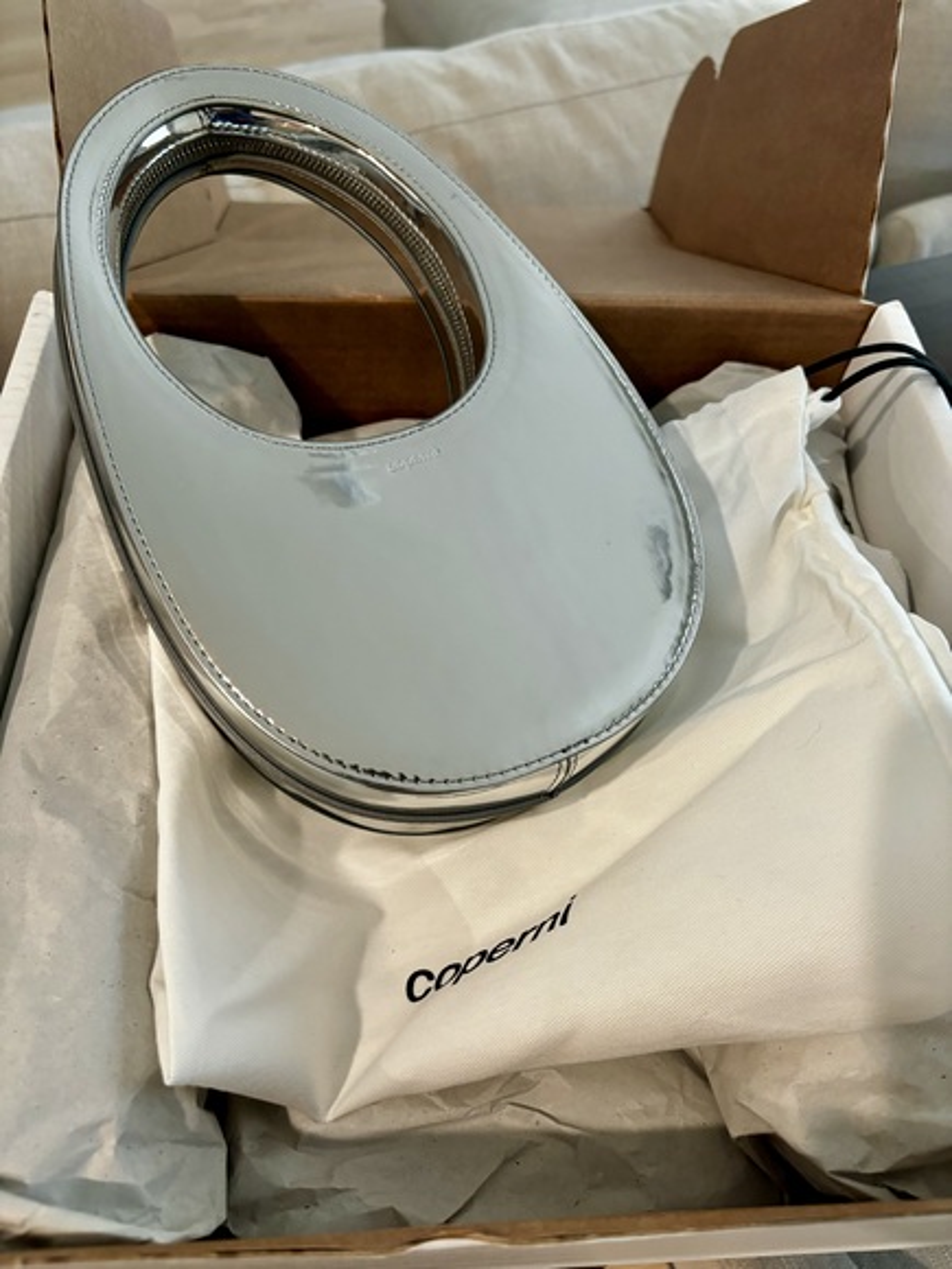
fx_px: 953
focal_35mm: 26
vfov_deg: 67.3
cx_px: 476
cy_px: 634
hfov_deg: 53.1
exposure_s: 1/60
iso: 250
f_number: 1.6
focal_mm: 5.96
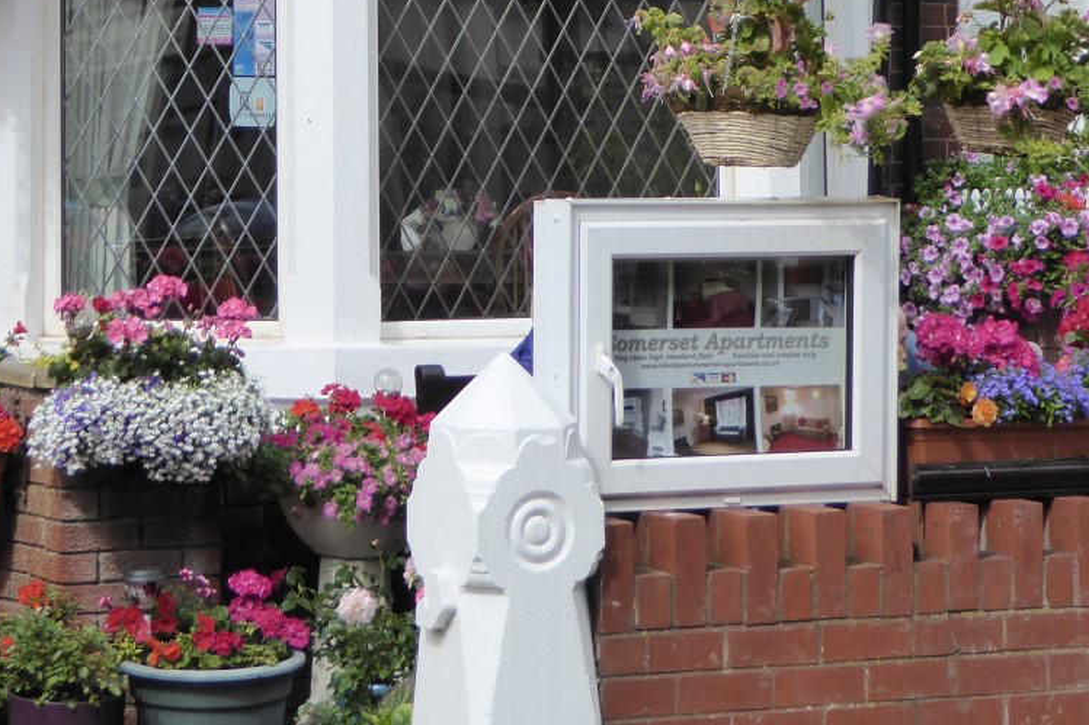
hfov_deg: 14.8
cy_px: -48
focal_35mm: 138
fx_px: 4173
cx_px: 310
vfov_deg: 9.8
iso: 200
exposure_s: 1/640
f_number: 4.4
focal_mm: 11.7
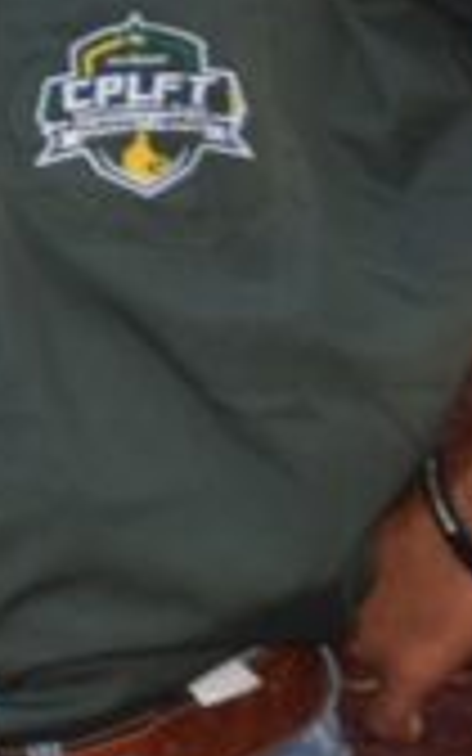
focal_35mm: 317
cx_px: -1038
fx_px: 6524
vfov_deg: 6.6
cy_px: -310
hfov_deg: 4.0
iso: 110
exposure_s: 1/125
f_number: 5.6
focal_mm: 34
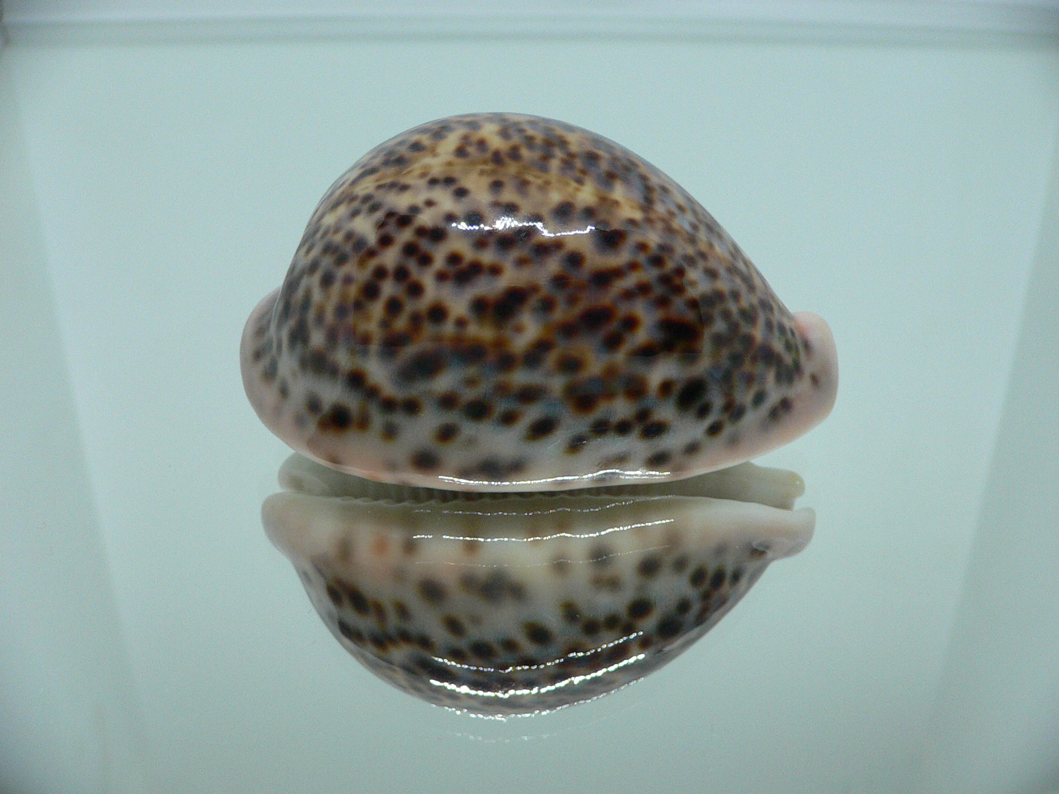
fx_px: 1071
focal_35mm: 35
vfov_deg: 40.7
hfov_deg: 52.6
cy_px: 397
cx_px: 530
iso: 200
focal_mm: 4.6
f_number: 2.8
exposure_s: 1/60
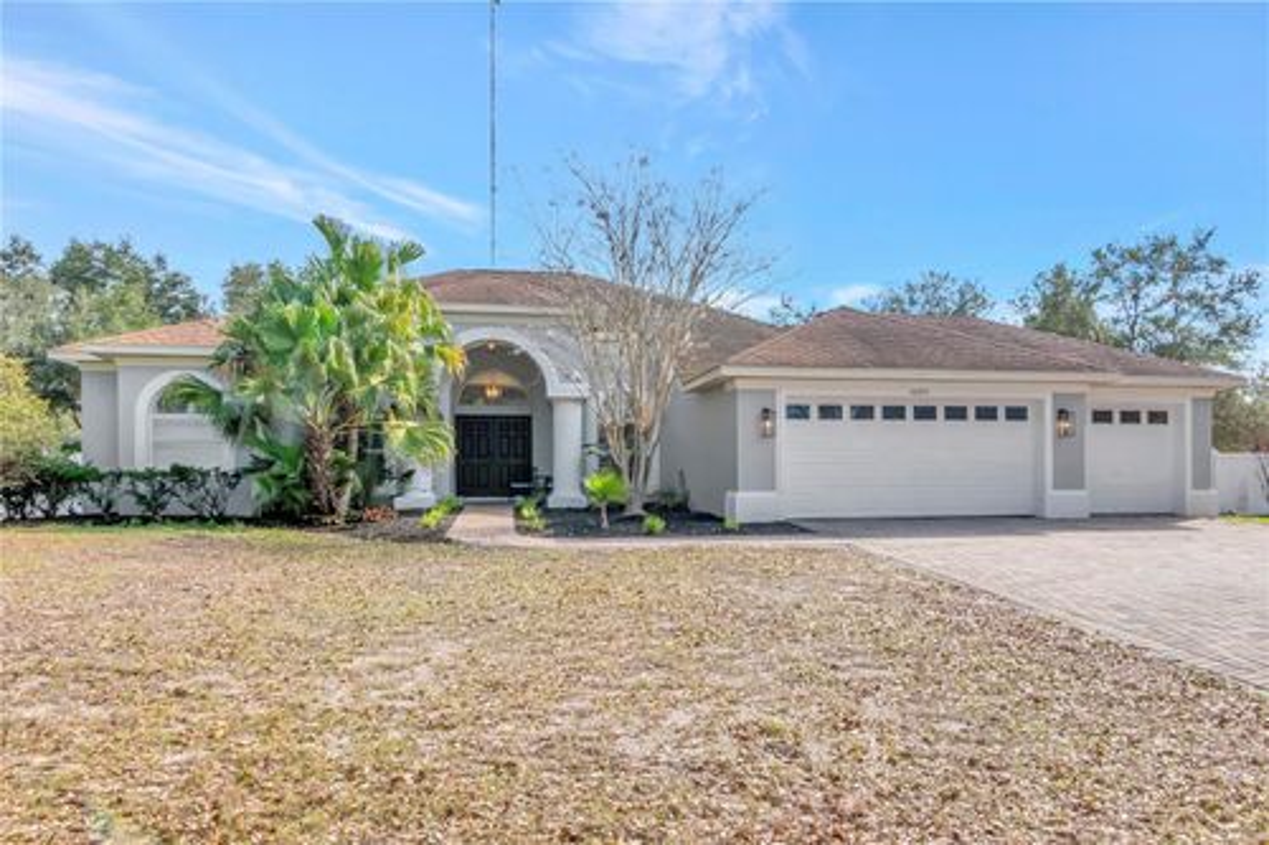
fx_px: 740
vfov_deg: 59.5
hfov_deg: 81.2
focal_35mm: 21
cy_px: 422
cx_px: 634
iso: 800
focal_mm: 14
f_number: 13
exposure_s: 1/640
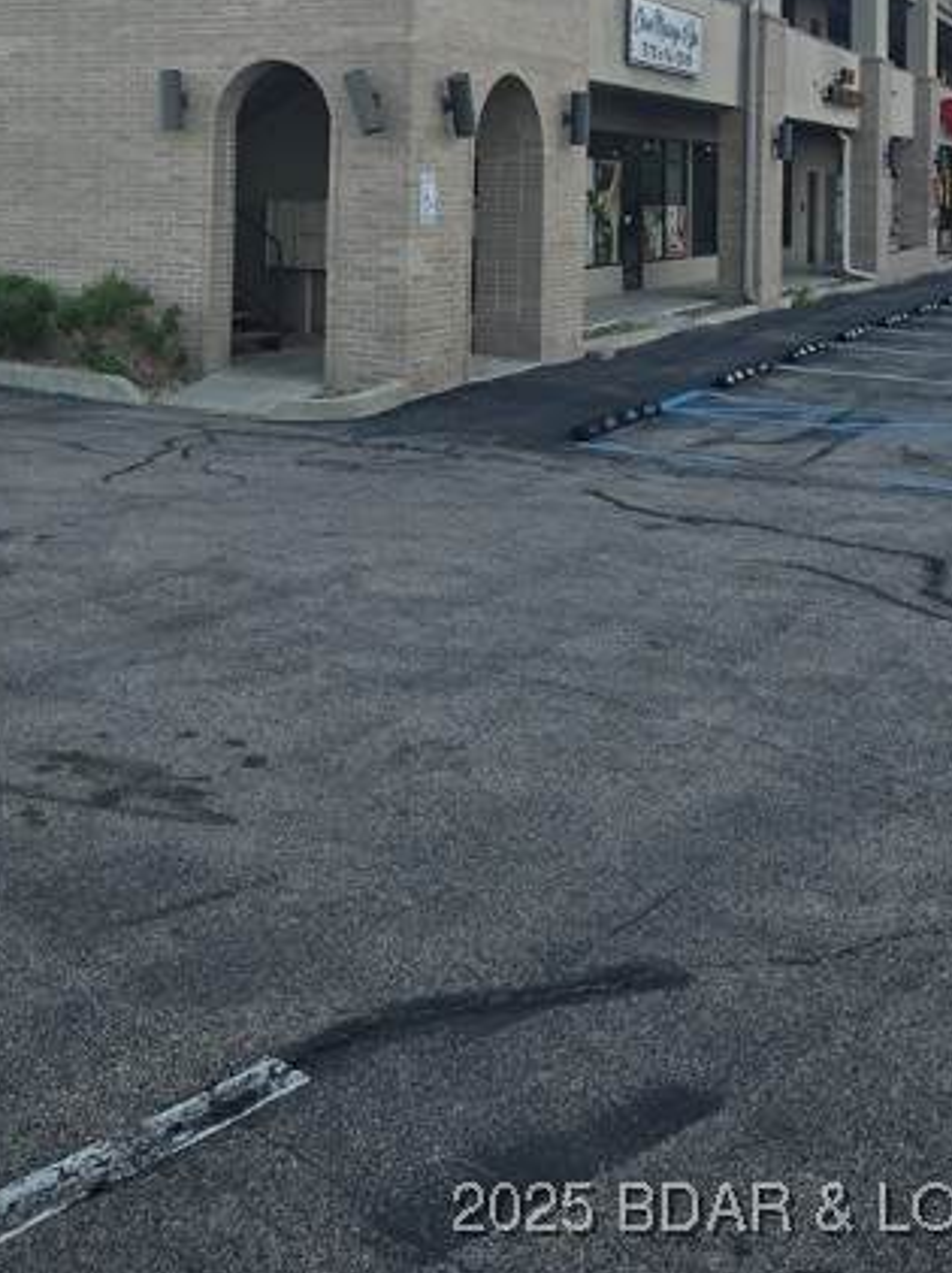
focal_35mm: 42
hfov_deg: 34.1
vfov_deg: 41.1
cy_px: 115
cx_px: 348
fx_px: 1542
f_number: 1.7
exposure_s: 1/228
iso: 12
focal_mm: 6.3
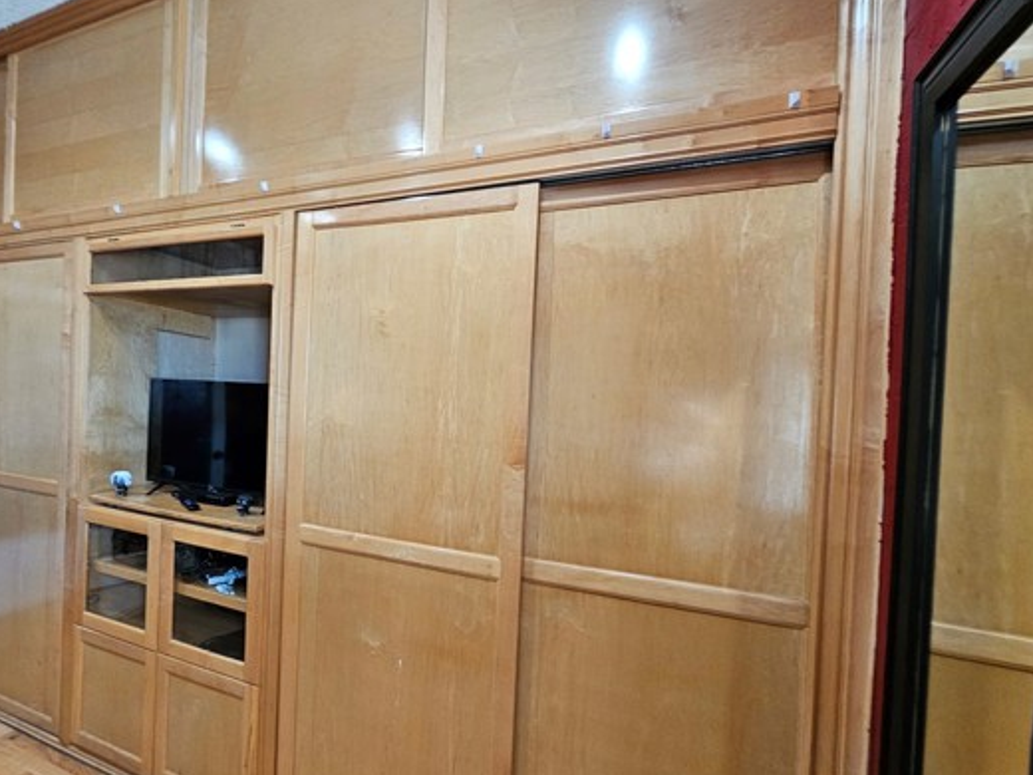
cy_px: 401
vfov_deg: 78.1
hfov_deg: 93.7
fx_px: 477
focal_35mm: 16
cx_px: 433
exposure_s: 1/40
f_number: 2.2
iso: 320
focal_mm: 2.2
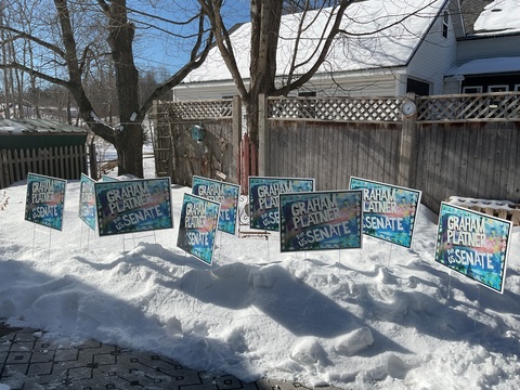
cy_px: 195
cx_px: 260
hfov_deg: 61.7
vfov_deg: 48.2
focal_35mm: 29
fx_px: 436
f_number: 1.8
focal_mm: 3
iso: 16
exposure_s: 1/4065
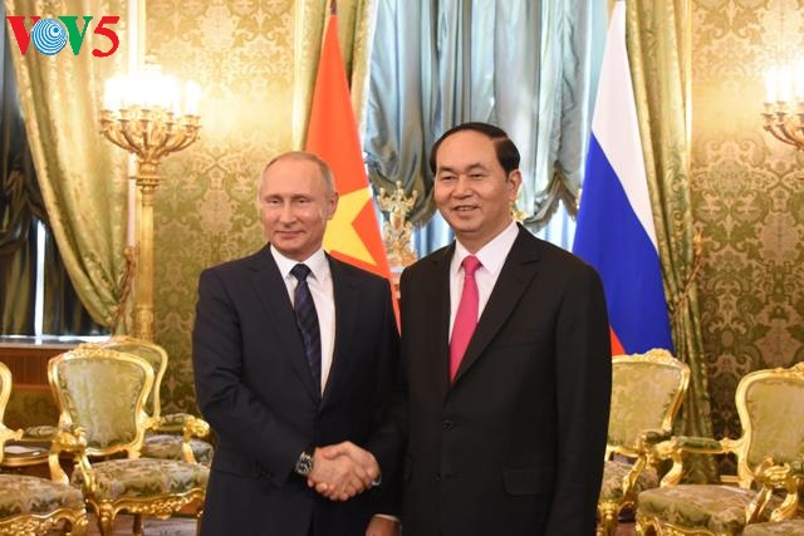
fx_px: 1173
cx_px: 402
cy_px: 268
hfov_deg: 37.8
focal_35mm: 52
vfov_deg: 25.8
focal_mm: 35
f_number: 5
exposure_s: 1/40
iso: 1600
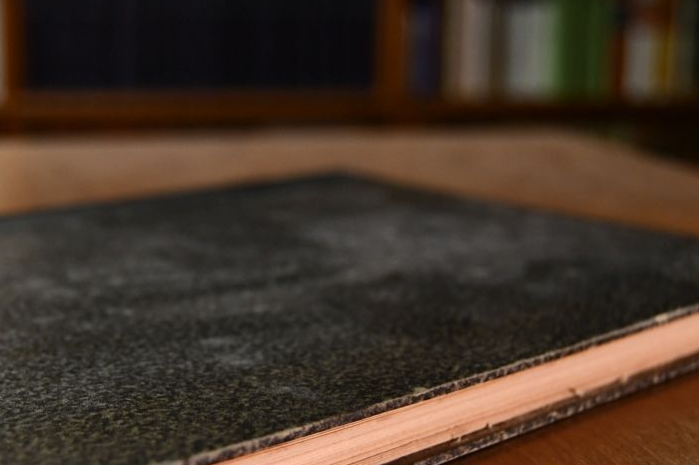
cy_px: 282
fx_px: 1281
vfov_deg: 20.6
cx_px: 202
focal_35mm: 66
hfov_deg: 30.2
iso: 800
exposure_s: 1/125
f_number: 3.5
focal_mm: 22
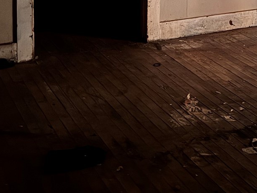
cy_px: -85
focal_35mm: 75
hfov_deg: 25.1
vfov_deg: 17.9
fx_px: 557
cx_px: 238
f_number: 1.78
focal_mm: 6.76
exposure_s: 1/9
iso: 1250
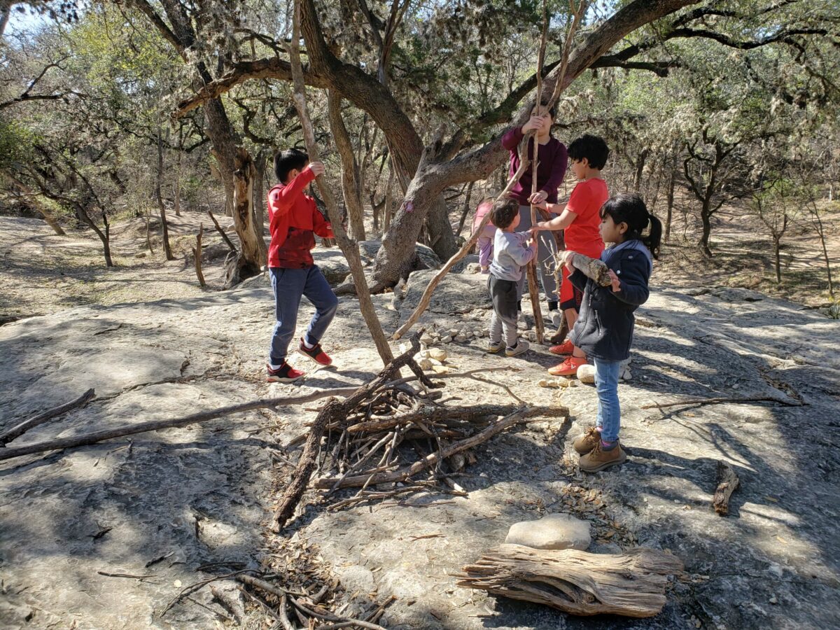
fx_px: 631
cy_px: 315
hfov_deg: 67.3
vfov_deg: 53.1
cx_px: 420
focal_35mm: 26
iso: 50
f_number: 2.4
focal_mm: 4.3
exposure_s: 1/412
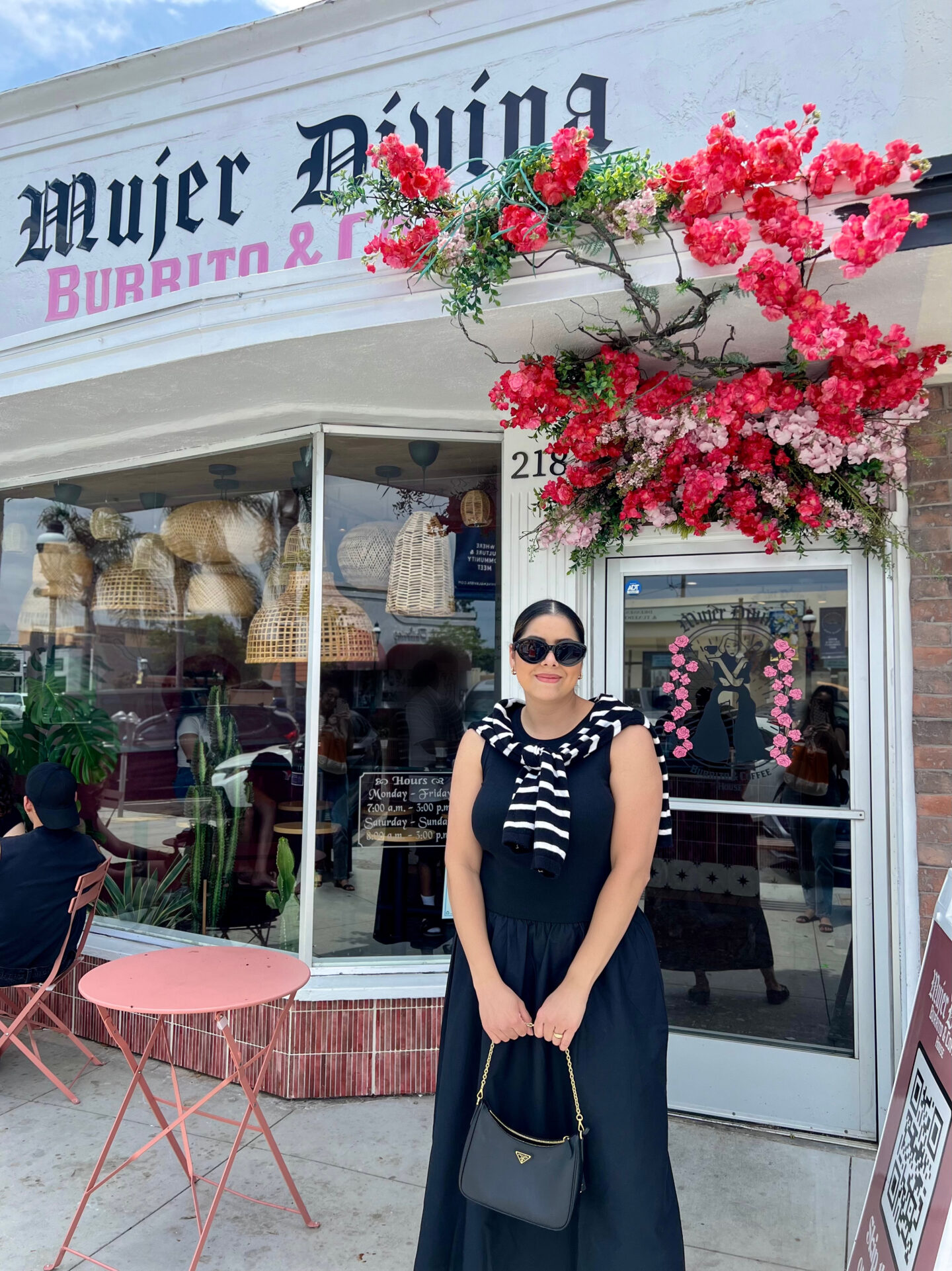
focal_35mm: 26
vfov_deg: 67.3
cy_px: 636
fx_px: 954
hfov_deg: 53.0
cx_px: 476
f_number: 1.5
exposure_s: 1/1600
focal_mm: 5.7
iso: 50
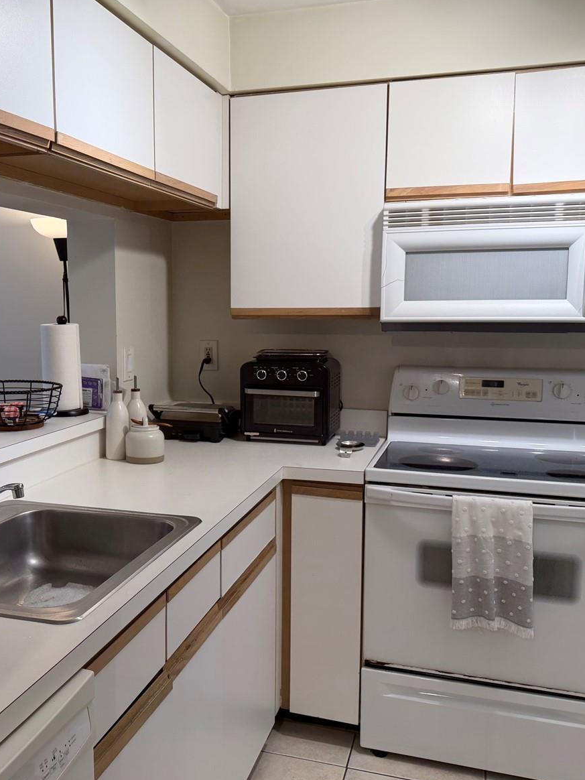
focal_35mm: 33
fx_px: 744
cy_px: 395
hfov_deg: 42.6
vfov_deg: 55.4
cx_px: 216
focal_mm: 6.76
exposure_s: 1/120
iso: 100
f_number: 1.78
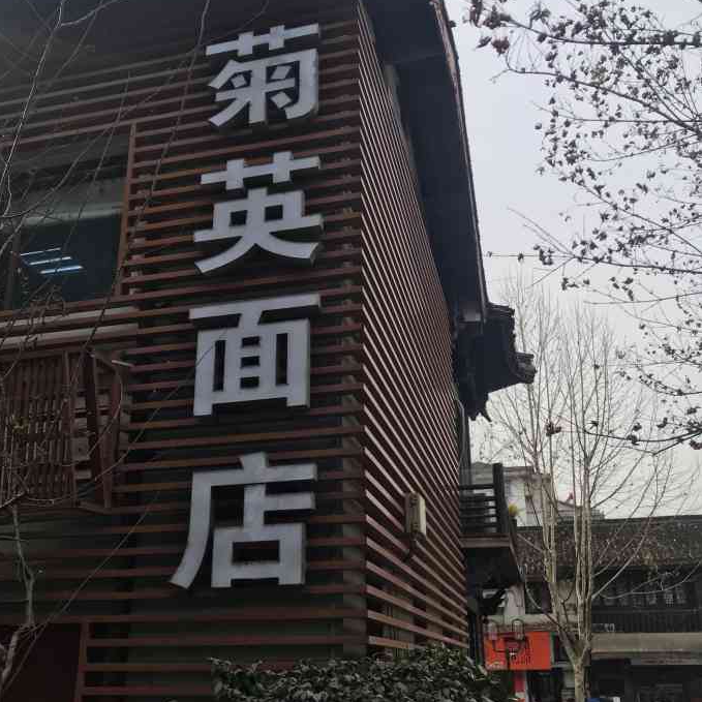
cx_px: 341
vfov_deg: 48.3
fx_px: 780
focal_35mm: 34
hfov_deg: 48.4
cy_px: 403
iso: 20
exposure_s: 1/1277
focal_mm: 3.99
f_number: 1.8
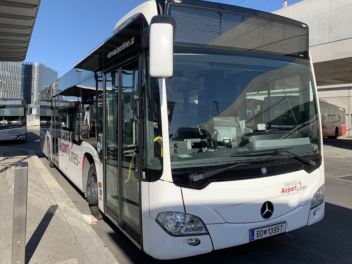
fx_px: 295
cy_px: 120
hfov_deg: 61.6
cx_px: 170
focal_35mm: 29
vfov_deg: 48.2
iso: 25
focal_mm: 4.25
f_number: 1.8
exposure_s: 1/1610
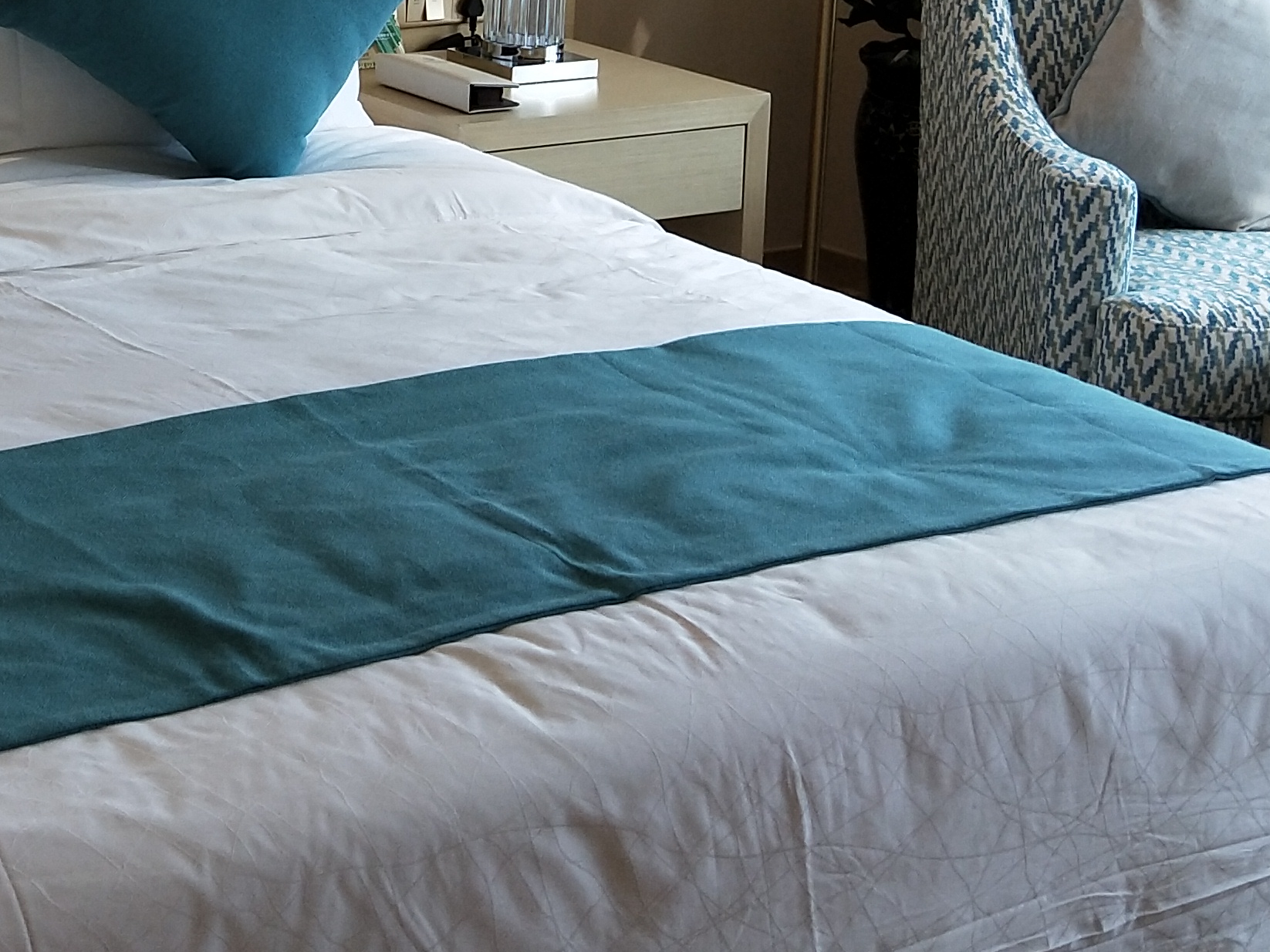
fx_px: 2568
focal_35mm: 70
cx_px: 123
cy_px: -137
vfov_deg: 19.9
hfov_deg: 26.8
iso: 39
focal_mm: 4.27
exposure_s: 1/100
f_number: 1.7
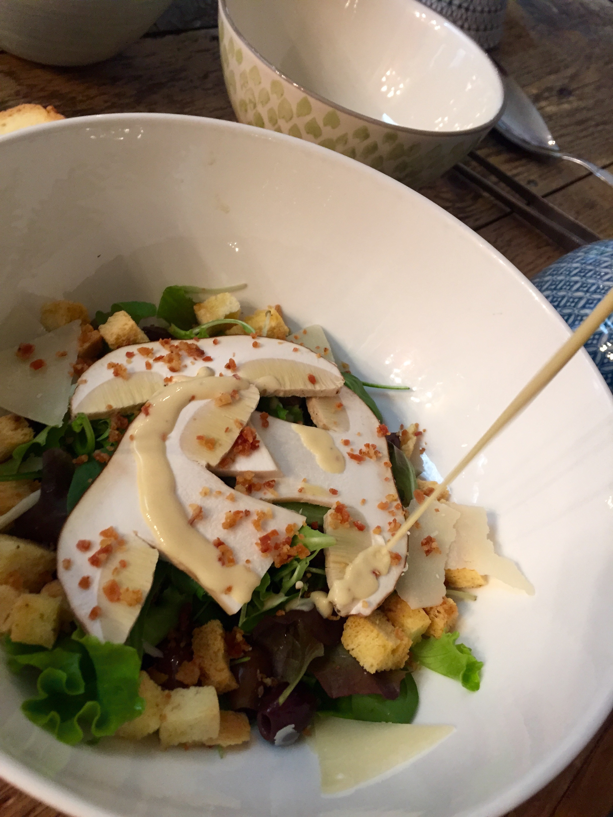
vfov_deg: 61.7
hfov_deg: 48.2
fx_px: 685
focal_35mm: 29
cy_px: 408
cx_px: 306
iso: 160
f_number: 2.2
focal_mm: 4.15
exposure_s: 1/33
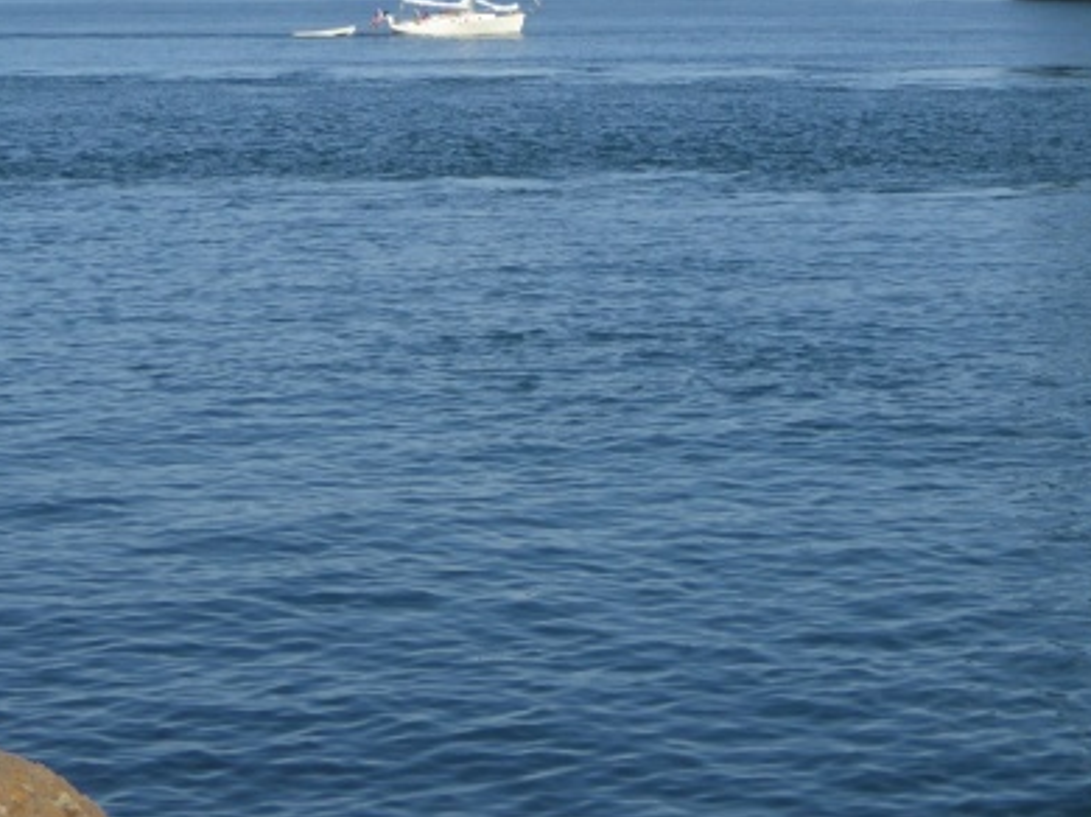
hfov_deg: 16.8
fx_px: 3685
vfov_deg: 12.6
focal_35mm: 117
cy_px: 118
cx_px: 546
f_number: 4.1
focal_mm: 9.6
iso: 100
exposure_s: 1/800
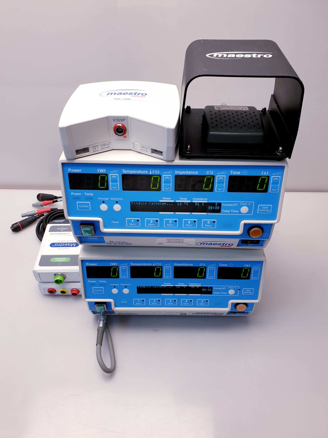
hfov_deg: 53.1
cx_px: 164
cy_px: 219
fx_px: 328
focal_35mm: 26
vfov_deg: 67.3
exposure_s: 1/50
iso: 50
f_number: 2.4
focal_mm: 4.3
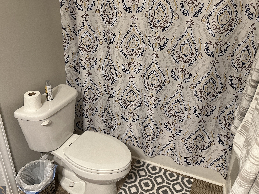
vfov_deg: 48.0
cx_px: 127
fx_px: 217
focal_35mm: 29
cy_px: 81
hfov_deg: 61.6
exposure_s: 1/60
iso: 320
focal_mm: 6.86
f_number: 1.78
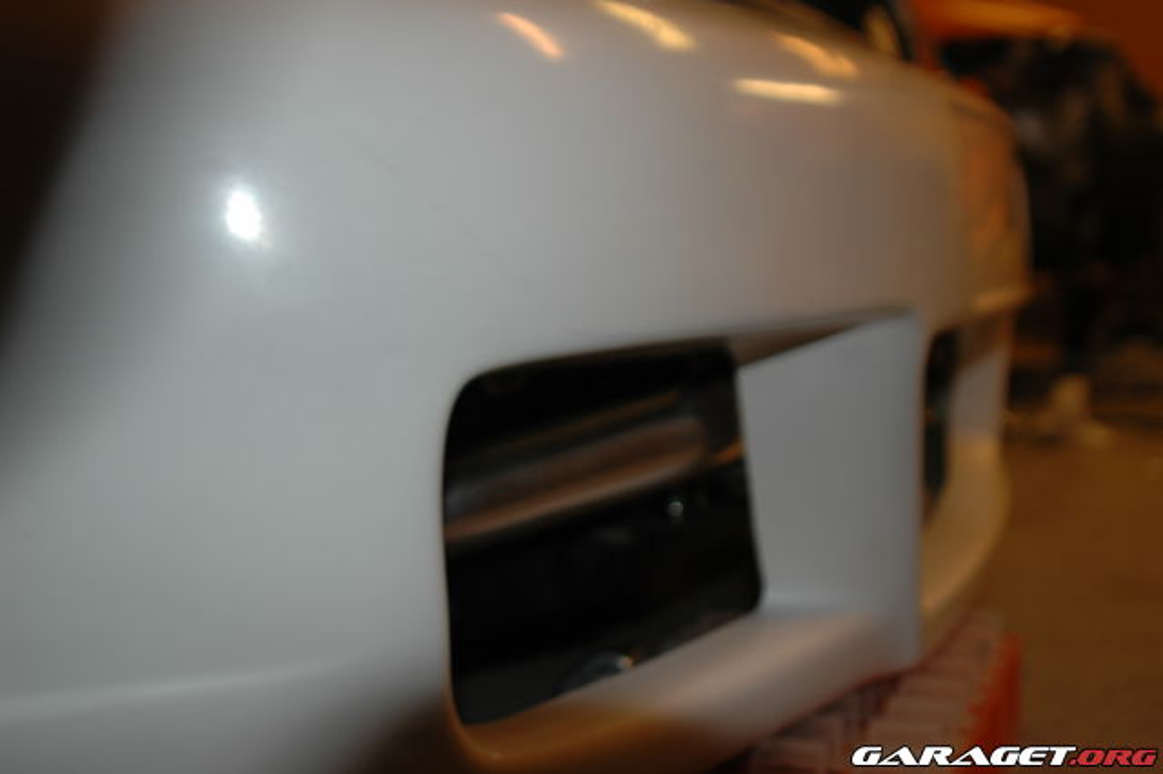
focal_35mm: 42
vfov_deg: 31.9
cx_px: 582
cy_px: 387
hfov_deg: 46.4
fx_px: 1356
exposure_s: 1/60
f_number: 3.5
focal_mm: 28
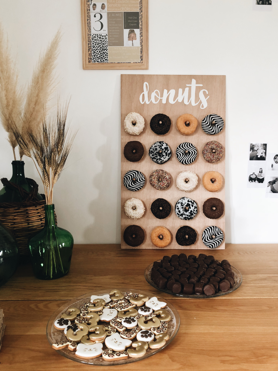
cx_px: 139
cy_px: 186
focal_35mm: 28
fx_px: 300
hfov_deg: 49.8
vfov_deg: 63.4
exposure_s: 1/17
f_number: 1.8
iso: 50
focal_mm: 3.99
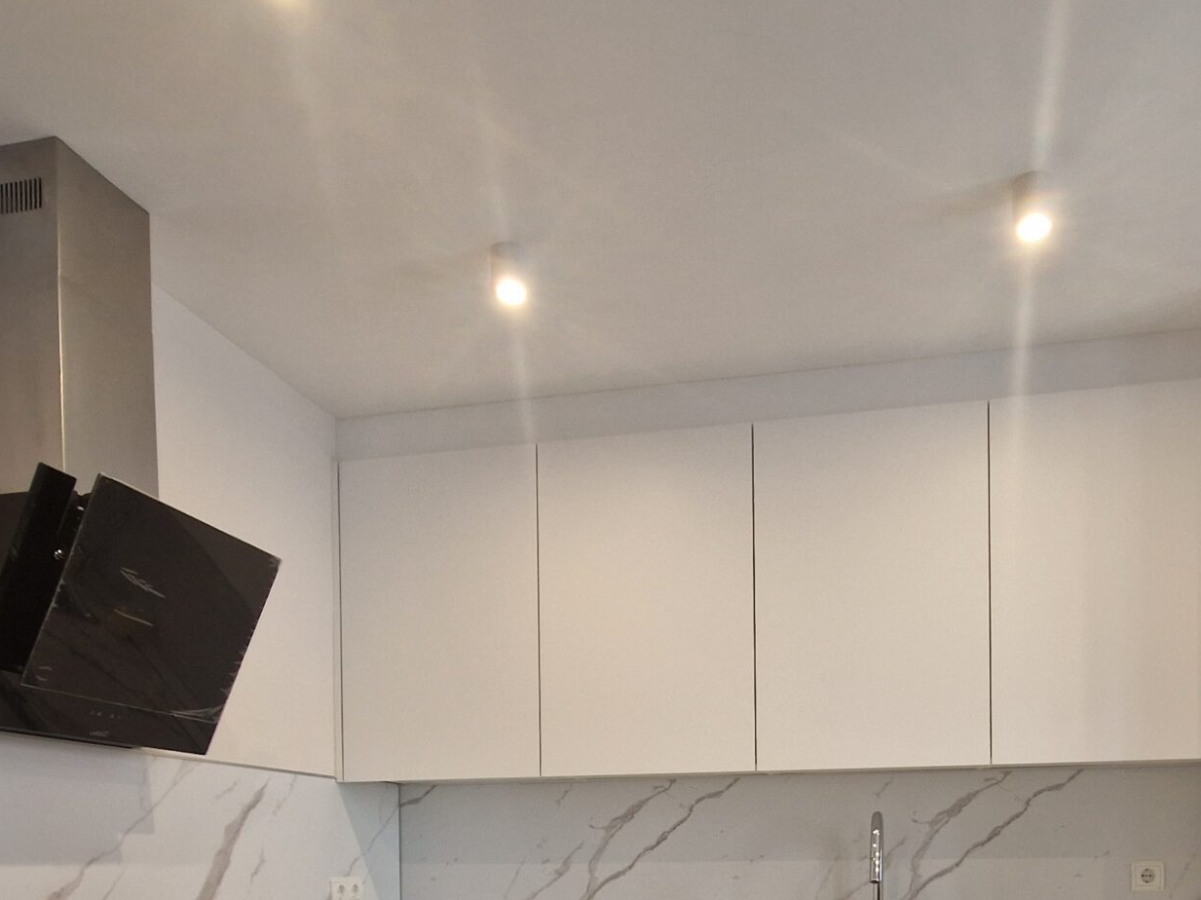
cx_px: 728
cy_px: 854
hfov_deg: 64.7
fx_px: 936
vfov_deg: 45.2
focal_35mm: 27
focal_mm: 2.2
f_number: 2.2
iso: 125
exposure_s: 1/50
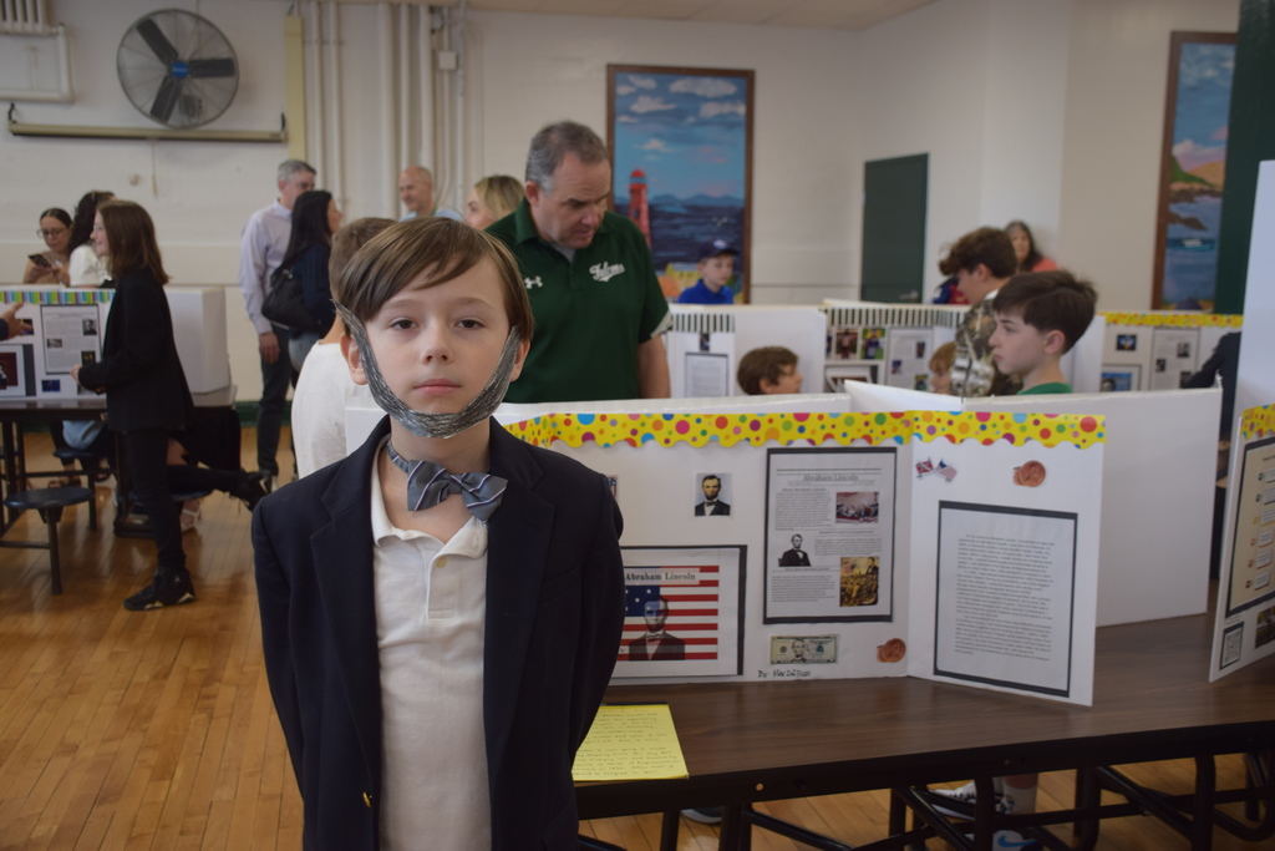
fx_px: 1275
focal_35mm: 36
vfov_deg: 36.9
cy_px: 426
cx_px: 638
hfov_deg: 53.1
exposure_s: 1/60
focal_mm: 24
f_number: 4
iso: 400
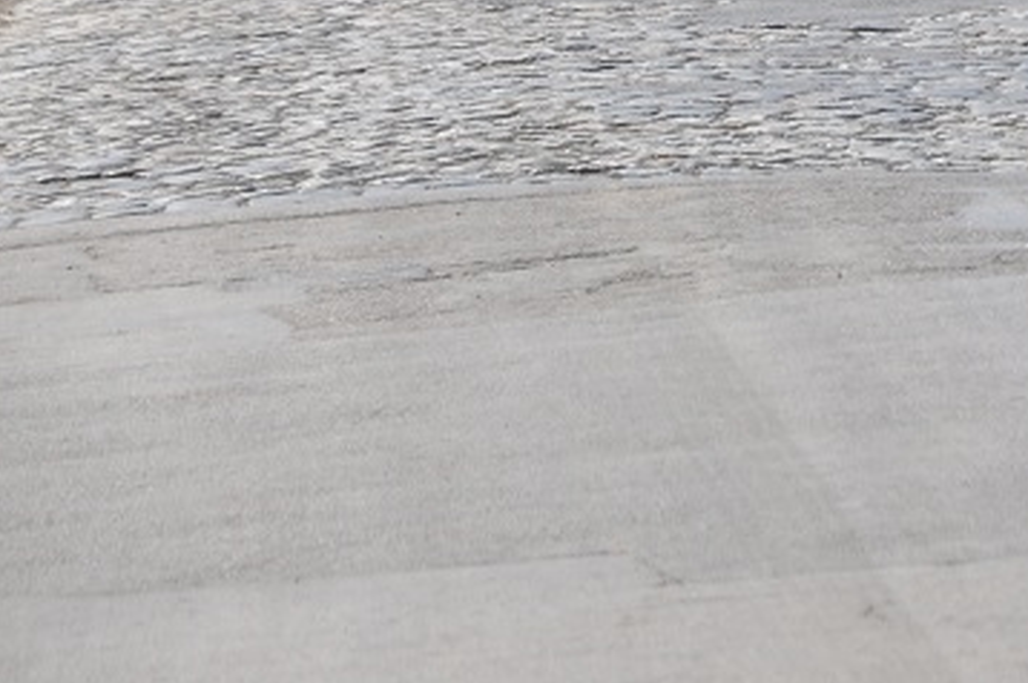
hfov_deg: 4.7
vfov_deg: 3.1
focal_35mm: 439
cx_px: 1266
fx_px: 12535
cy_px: -189
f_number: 5.6
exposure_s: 1/1000
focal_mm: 105
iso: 200
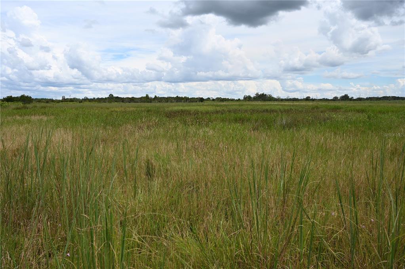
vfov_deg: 44.9
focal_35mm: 29
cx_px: 202
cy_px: 134
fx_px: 326
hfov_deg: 63.7
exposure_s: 1/400
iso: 100
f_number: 7.1
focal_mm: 29
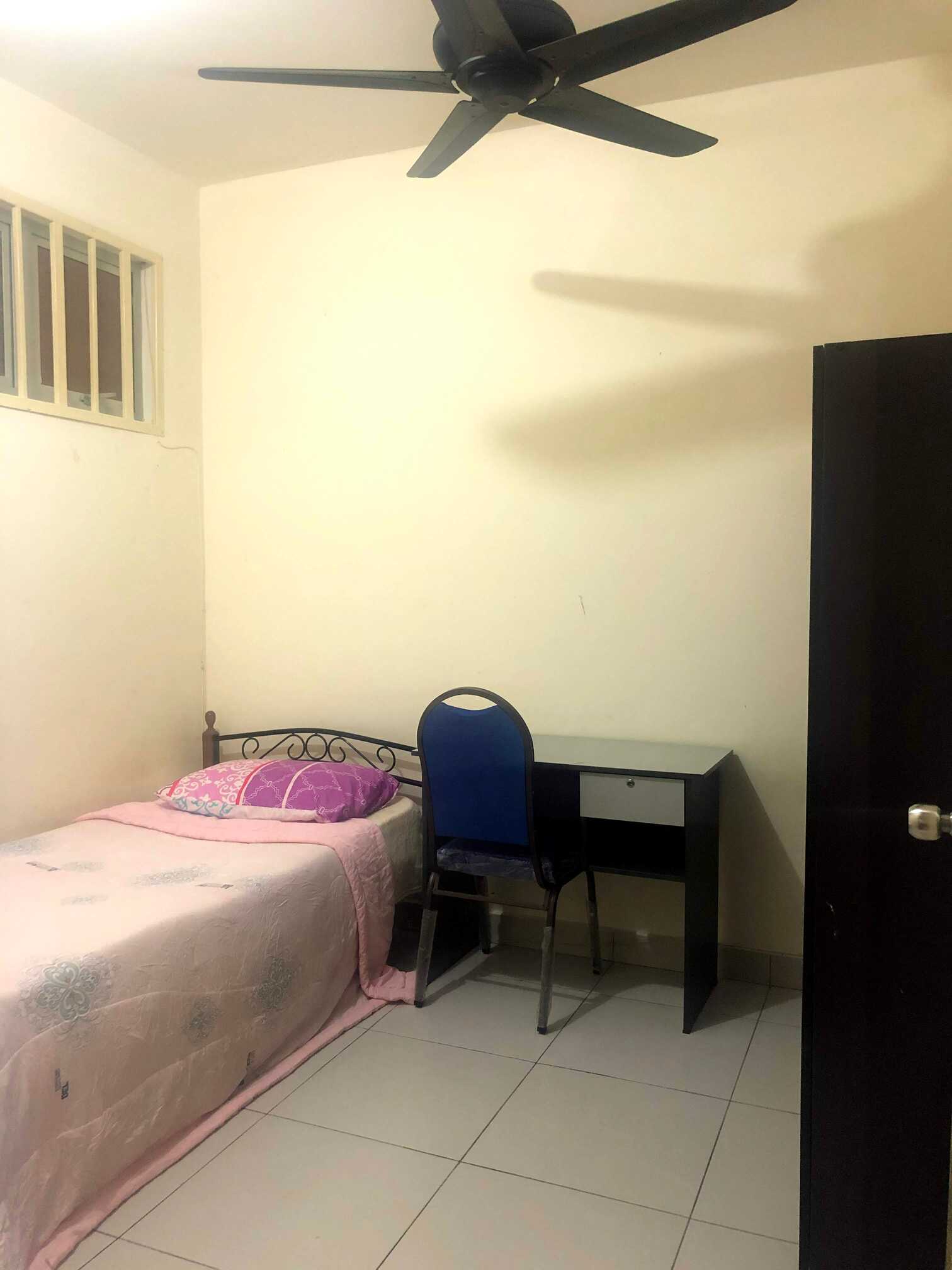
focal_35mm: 28
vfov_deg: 63.4
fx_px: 1027
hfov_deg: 49.7
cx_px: 476
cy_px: 635
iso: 80
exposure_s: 1/17
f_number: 1.8
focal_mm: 4
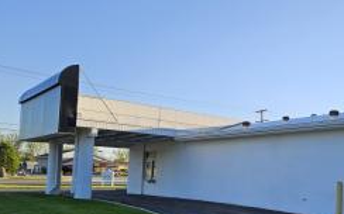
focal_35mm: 40
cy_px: 153
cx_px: 254
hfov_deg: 47.7
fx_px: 375
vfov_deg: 31.5
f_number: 1.8
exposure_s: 1/914
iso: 25
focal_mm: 5.4
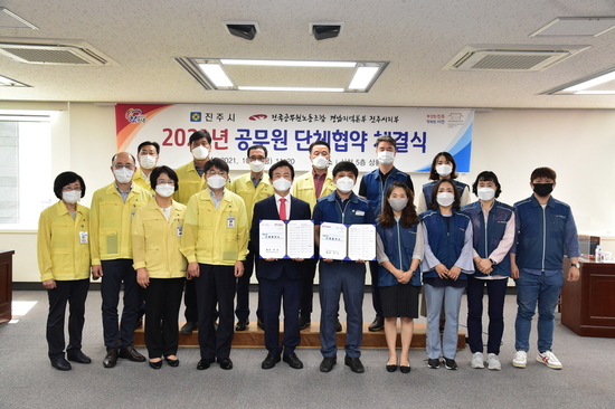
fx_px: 580
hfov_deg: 55.8
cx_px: 308
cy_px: 204
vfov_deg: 38.8
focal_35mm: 34
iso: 6400
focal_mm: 34
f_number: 7.1
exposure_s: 1/250
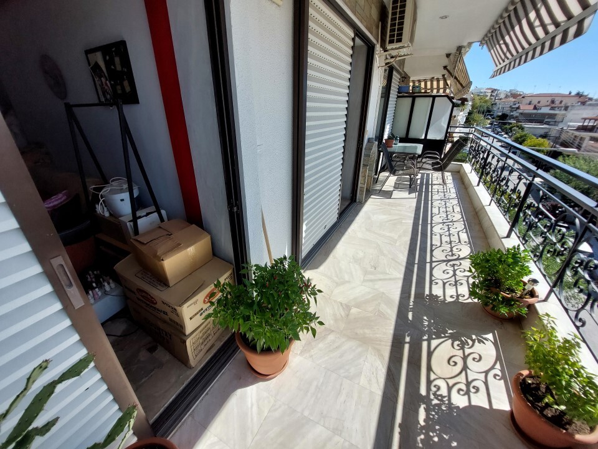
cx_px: 299
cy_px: 224
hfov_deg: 106.2
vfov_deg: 89.9
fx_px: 225
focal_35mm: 13
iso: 50
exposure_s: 1/1445
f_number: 2.2
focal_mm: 1.74
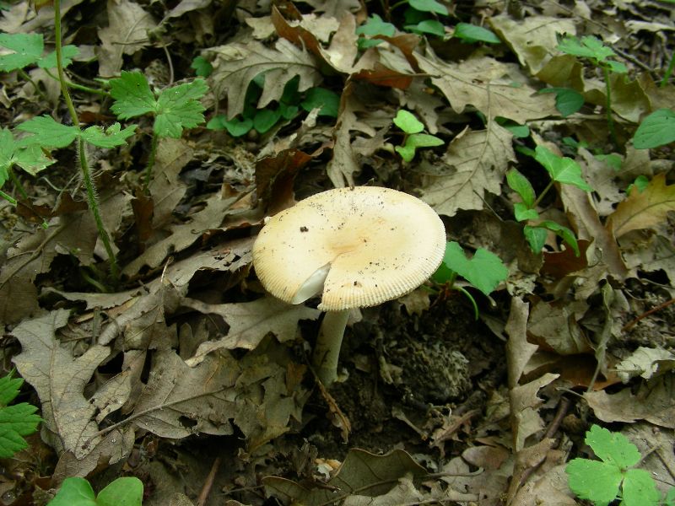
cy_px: 253
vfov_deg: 37.7
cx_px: 338
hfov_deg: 49.0
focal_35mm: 38
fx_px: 741
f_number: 3.5
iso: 50
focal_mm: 6.3
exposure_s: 1/34.2
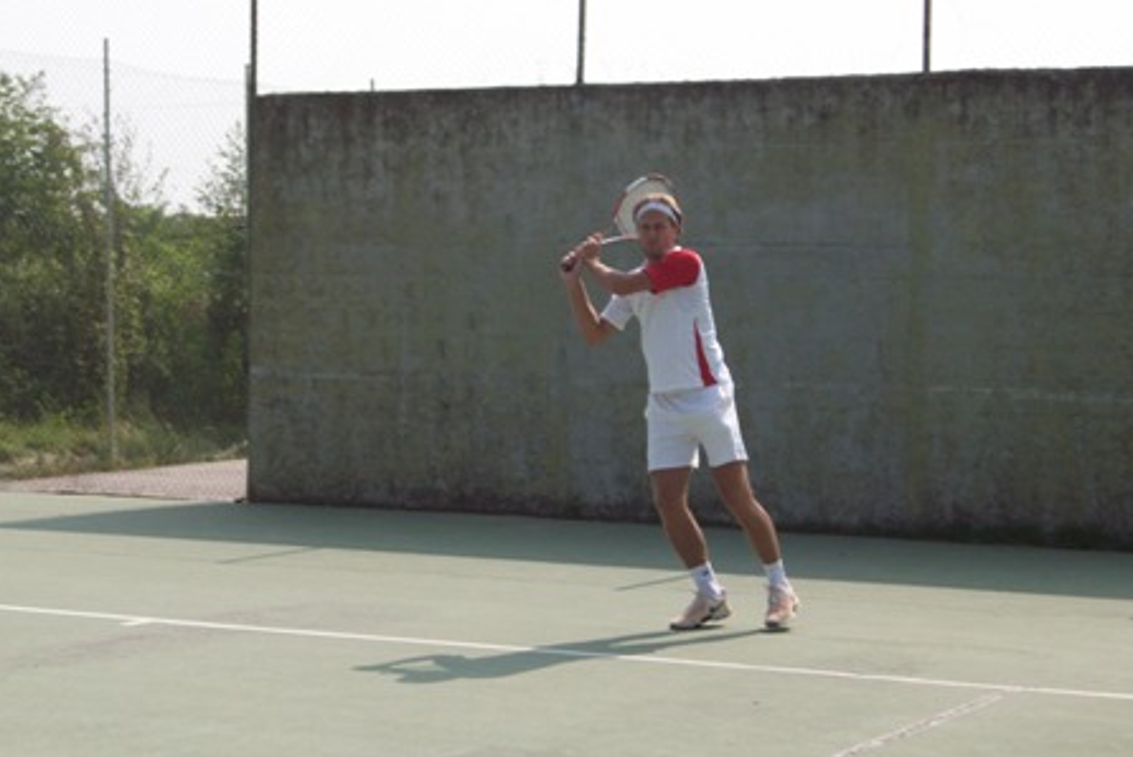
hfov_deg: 23.6
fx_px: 2708
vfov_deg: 15.9
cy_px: 376
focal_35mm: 86
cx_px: 569
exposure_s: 1/470
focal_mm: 13.7
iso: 64
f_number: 4.6
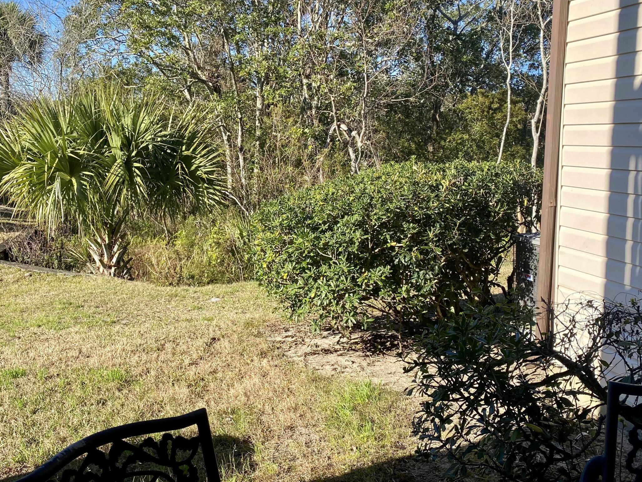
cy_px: 184
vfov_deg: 37.5
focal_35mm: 38
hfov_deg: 48.8
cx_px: 274
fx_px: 705
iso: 32
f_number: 1.8
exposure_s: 1/1218
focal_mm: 4.25
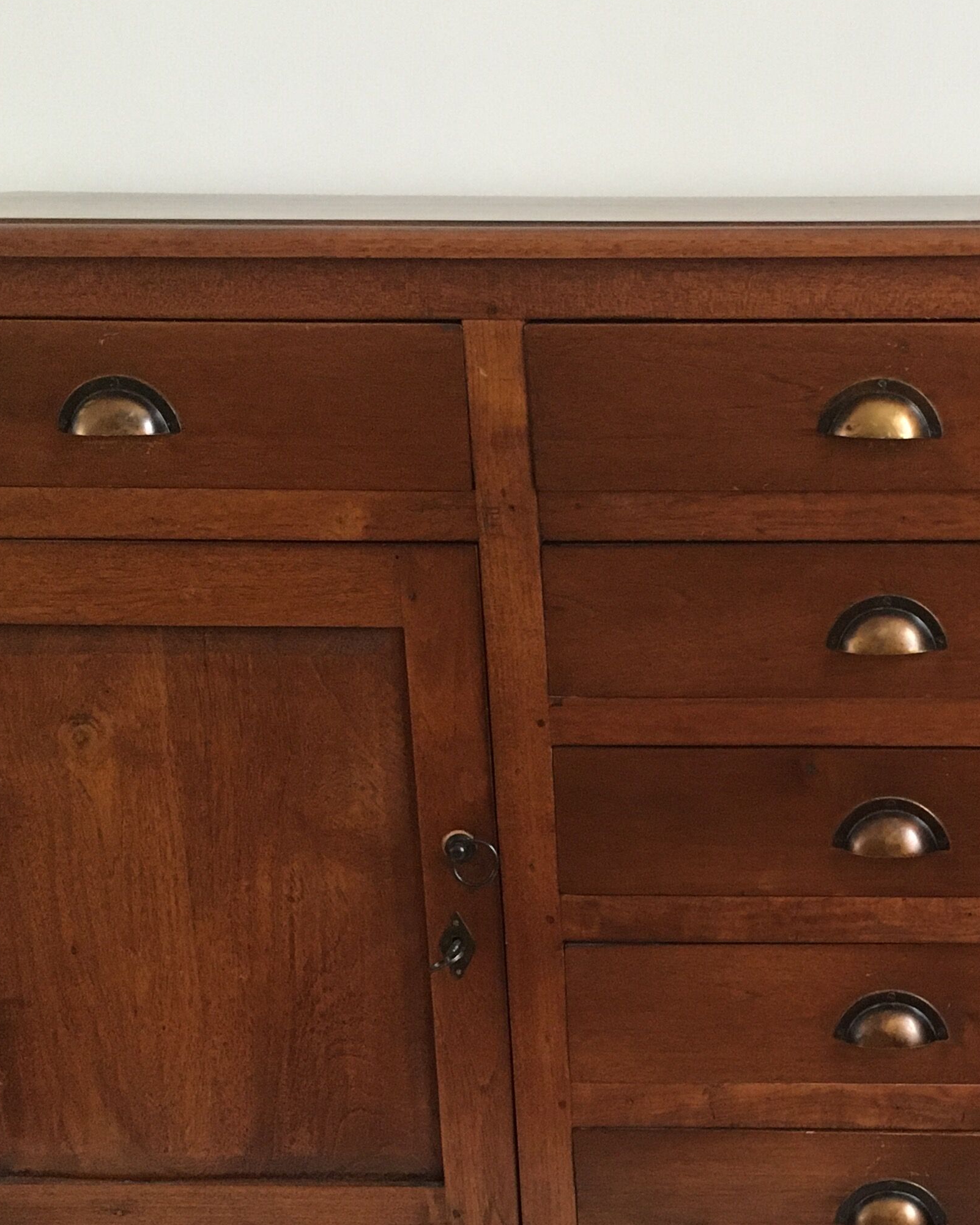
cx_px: 894
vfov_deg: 32.9
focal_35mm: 57
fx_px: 2066
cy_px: 721
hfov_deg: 25.8
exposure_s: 1/17
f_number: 2.2
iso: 200
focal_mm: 4.15
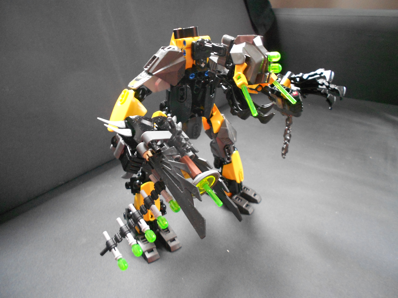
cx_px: 199
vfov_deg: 53.1
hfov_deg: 67.3
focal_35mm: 26
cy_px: 149
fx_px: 299
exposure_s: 1/8
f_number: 3.2
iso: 400
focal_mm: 4.6
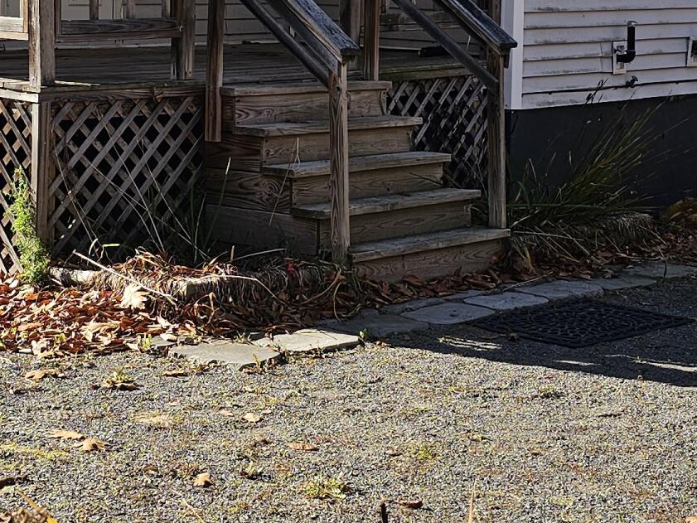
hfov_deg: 23.8
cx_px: 255
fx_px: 1651
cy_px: 107
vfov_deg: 17.8
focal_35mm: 82
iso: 10
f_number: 1.7
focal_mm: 6.3
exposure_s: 1/378
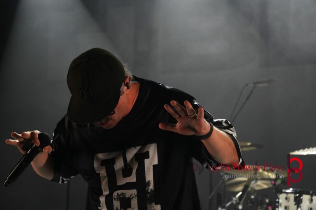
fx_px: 908
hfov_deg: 19.7
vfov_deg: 13.2
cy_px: 105
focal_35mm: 104
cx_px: 158
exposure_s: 1/125
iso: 2000
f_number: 5
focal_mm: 69
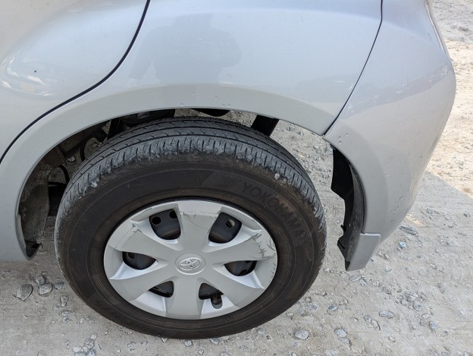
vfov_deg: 44.1
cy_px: 206
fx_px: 438
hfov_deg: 56.3
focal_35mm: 32
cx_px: 188
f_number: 1.89
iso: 53
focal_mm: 5.43
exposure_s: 1/877
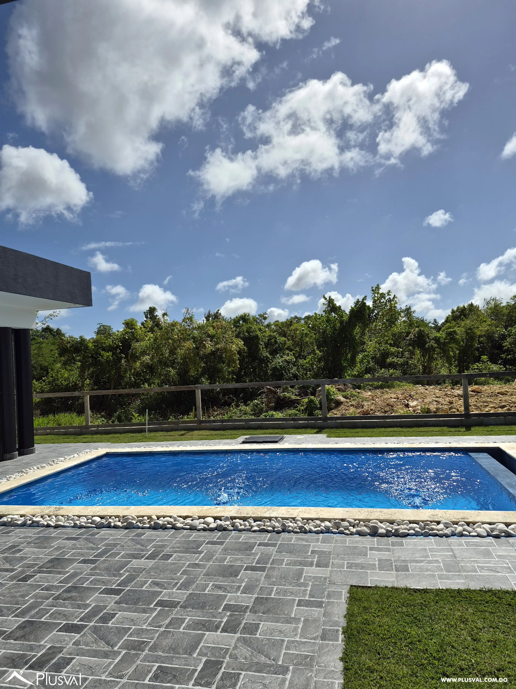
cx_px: 258
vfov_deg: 73.9
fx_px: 457
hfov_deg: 58.9
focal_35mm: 23
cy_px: 344
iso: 40
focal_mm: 5.4
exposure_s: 1/10000
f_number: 1.8
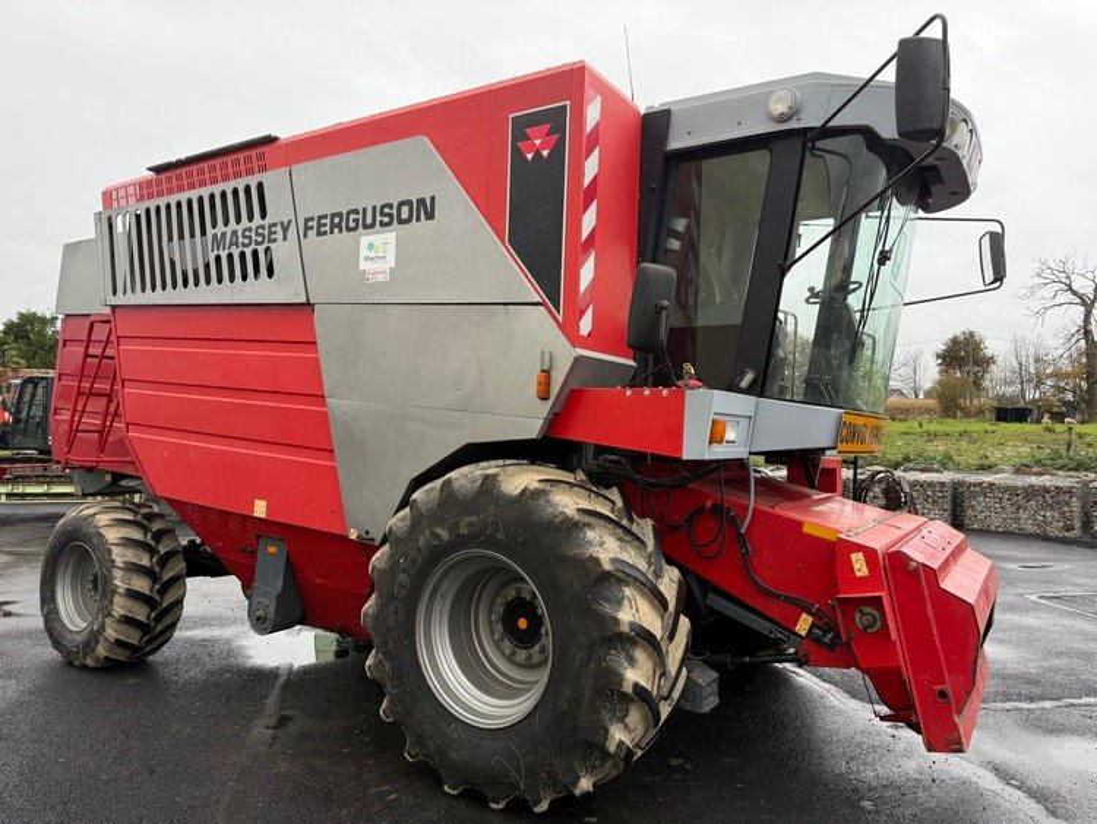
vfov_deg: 56.8
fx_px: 761
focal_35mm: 24
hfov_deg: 71.6
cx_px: 548
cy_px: 412
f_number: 1.78
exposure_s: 1/234
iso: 125
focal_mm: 6.76
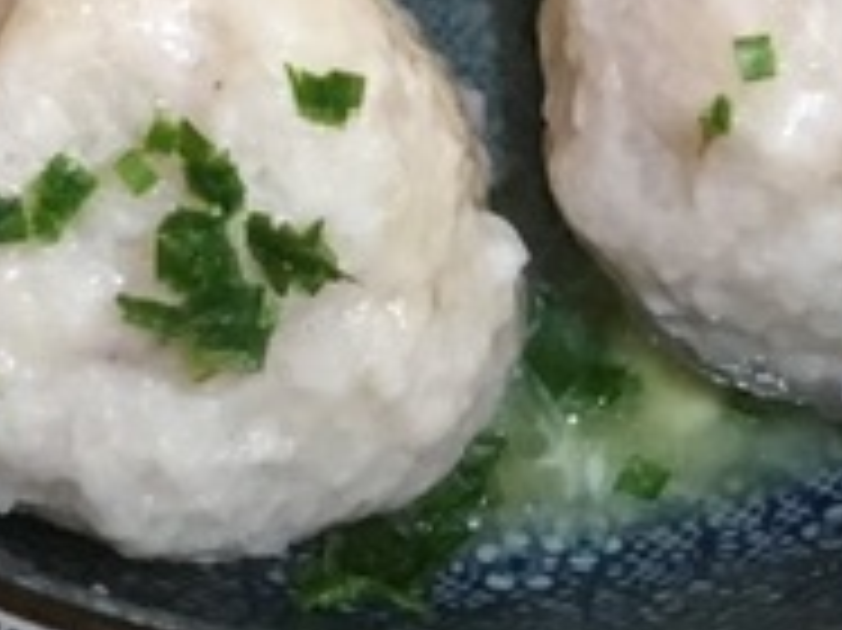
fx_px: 2577
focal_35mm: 106
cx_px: 333
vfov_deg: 13.0
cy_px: -369
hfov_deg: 18.5
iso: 200
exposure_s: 1/30
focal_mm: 3.3
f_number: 2.4
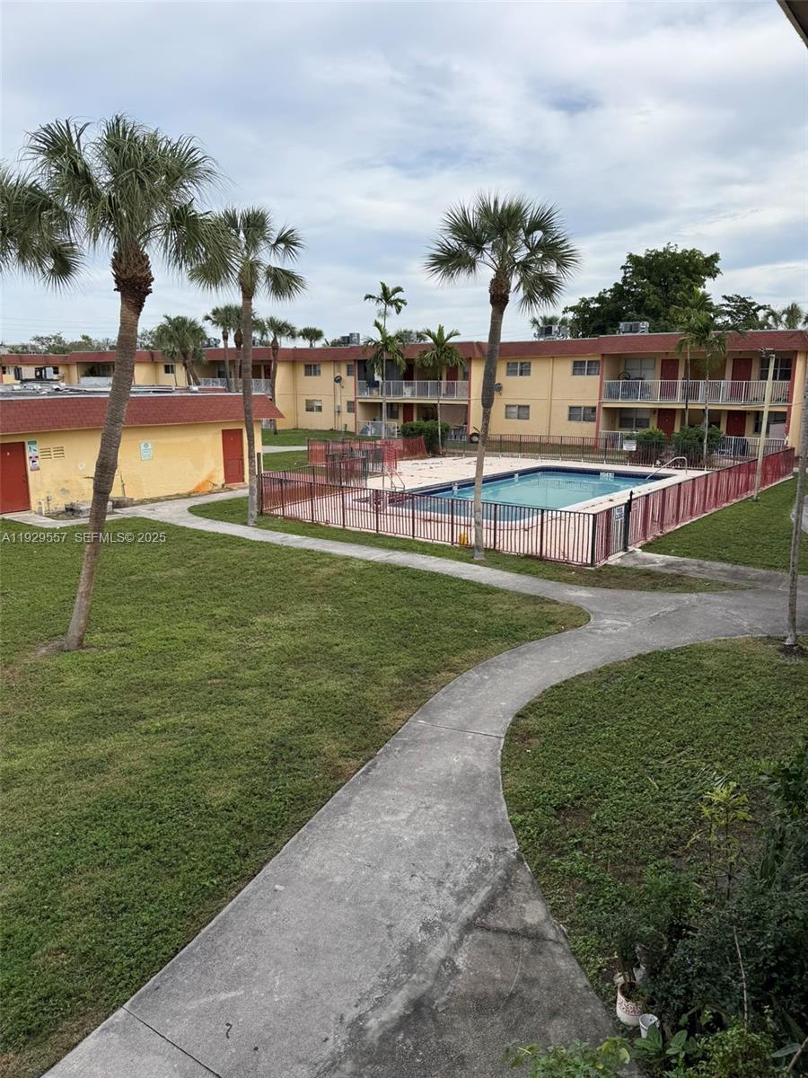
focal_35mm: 24
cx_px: 404
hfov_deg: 56.8
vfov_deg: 71.6
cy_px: 539
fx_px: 747
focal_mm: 6.76
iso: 80
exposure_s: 1/3759
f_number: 1.78
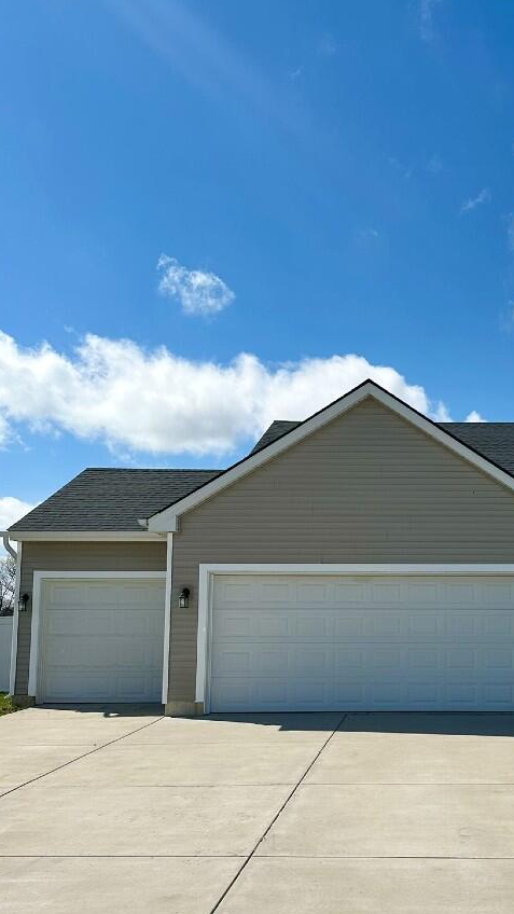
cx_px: 445
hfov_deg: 30.8
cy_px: 557
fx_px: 897
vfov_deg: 53.6
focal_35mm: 37
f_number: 1.78
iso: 80
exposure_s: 1/9709
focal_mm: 6.86
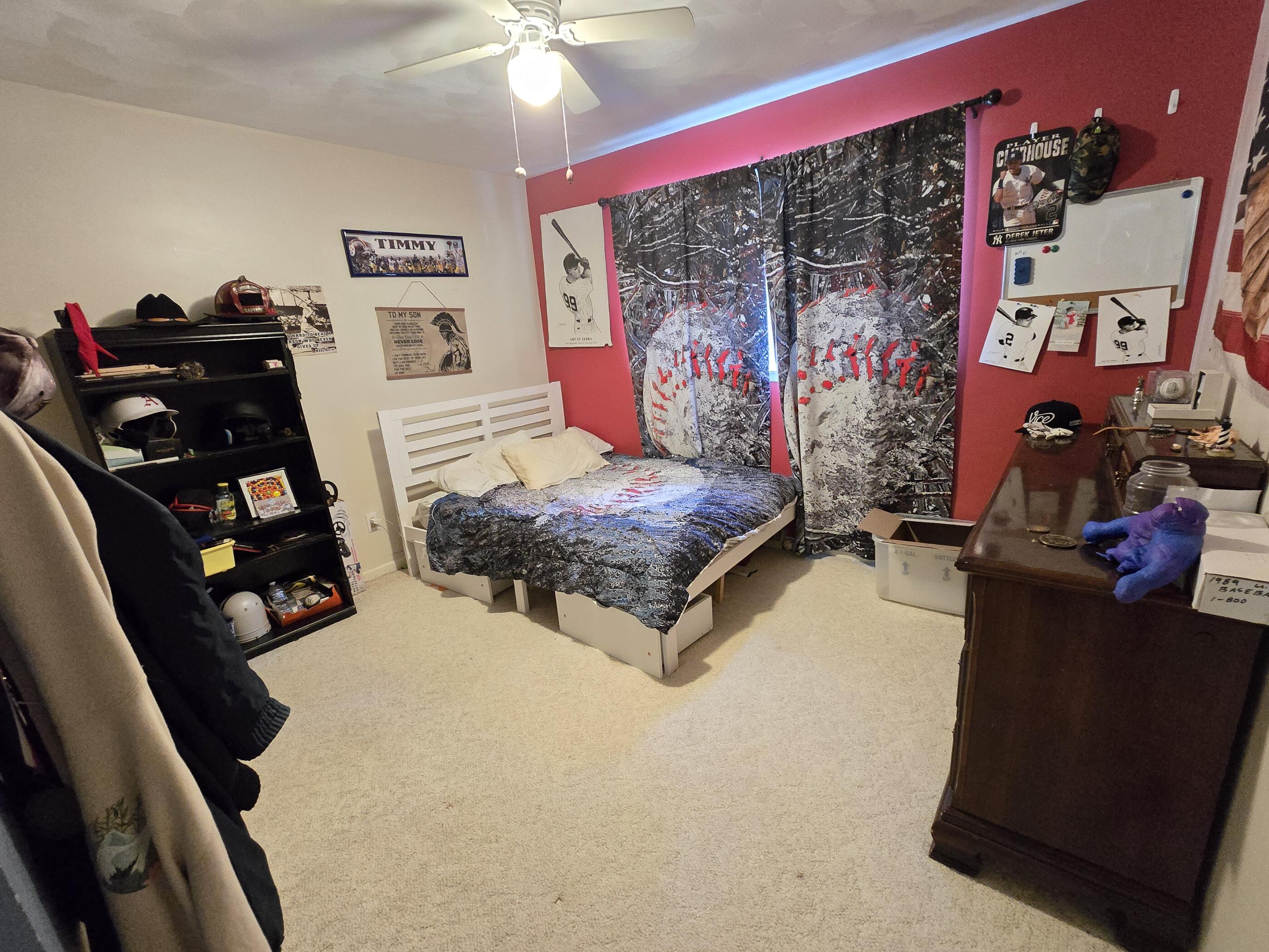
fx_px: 513
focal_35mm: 14
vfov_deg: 85.6
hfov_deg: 102.0
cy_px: 490
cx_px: 650
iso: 1250
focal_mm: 2.2
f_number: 2.2
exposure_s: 1/40
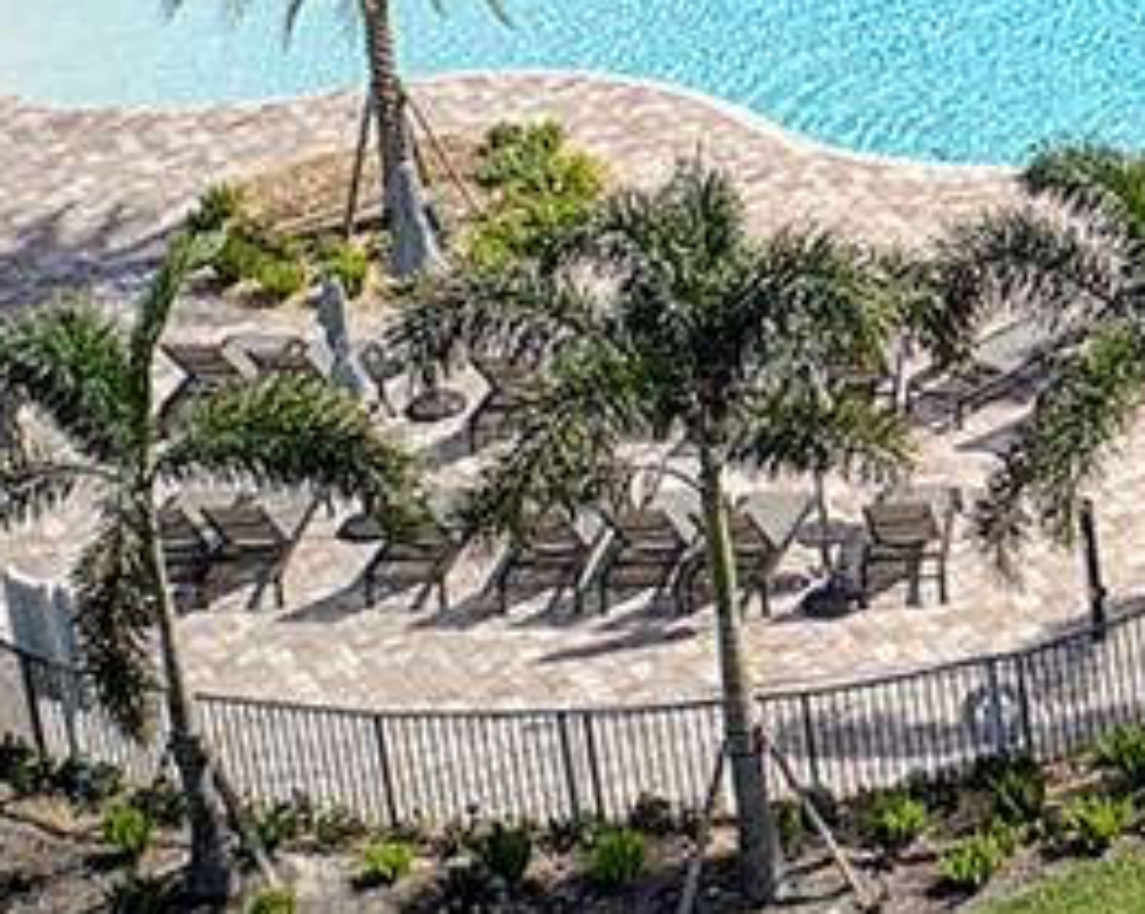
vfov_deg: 9.4
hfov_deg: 10.7
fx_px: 5418
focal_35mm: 160
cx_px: 2525
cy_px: -509
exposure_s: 1/320
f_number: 2.8
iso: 100
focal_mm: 10.3
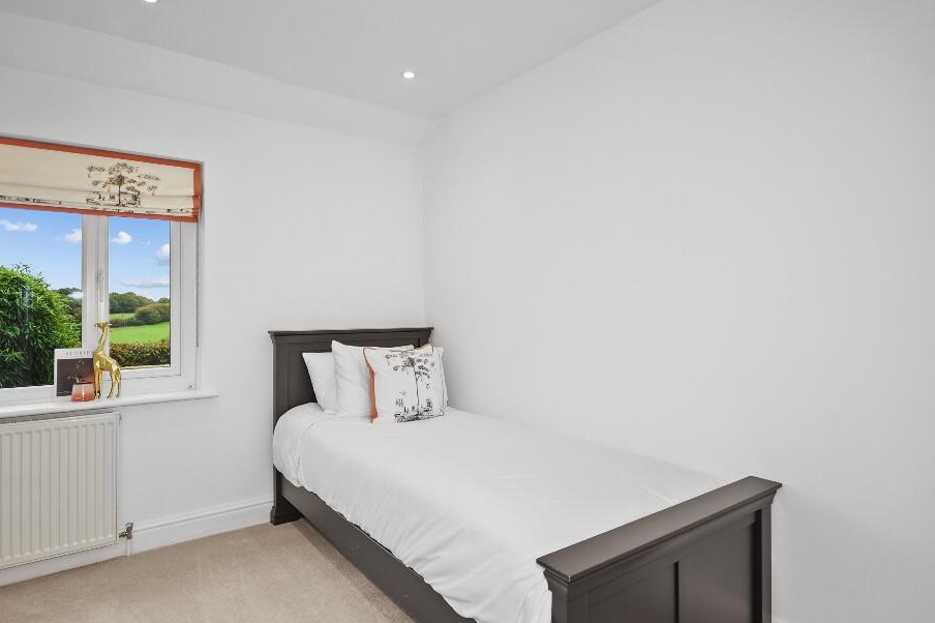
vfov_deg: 70.1
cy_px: 352
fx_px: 441
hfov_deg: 92.8
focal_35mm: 17
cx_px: 409
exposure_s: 1/4
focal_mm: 10
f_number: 4
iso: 100
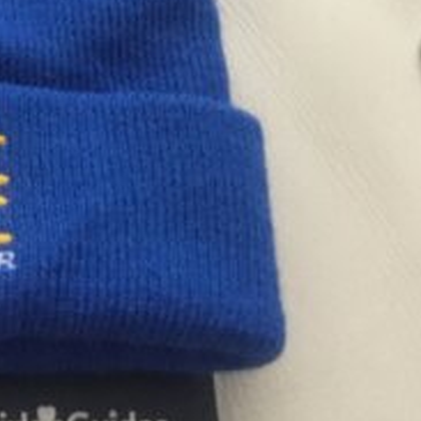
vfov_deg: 17.8
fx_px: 1321
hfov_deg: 17.2
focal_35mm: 96
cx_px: -92
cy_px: 21
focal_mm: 3.3
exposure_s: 1/15
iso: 200
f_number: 2.4
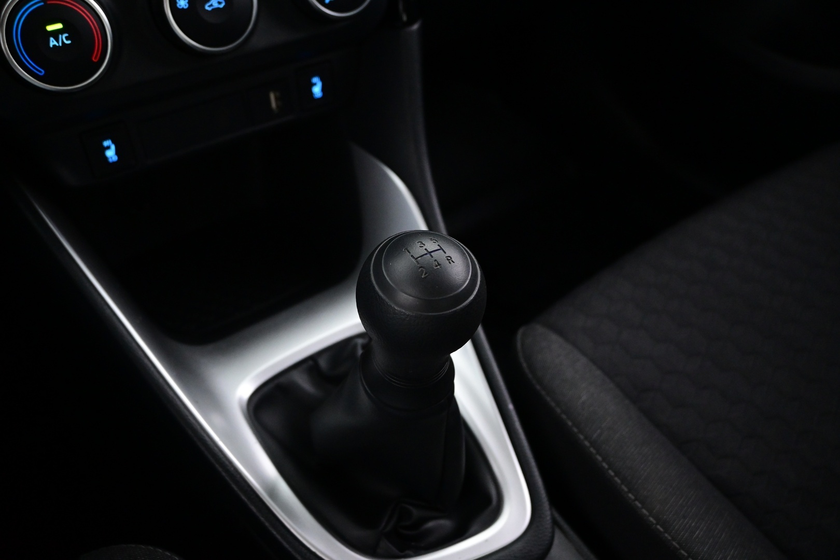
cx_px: 420
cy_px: 280
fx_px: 735
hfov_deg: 59.5
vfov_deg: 41.7
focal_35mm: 32
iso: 2800
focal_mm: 21
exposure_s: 1/30
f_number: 4
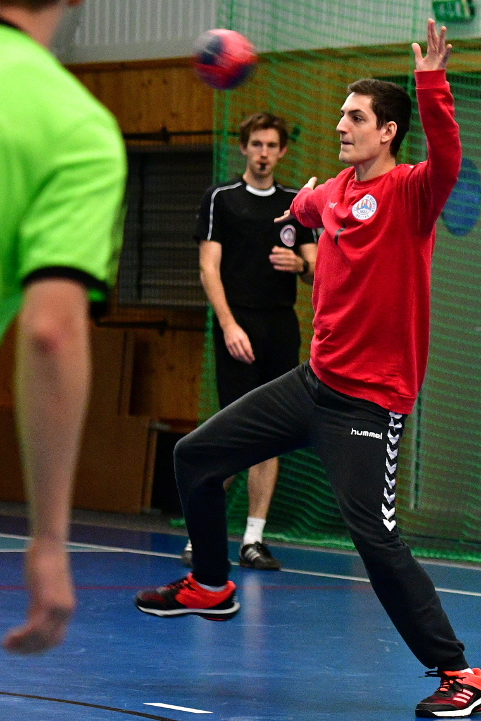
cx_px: 207
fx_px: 3026
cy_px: 301
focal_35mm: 151
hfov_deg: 9.1
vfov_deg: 13.6
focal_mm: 82
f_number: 3.5
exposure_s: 1/400
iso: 3200
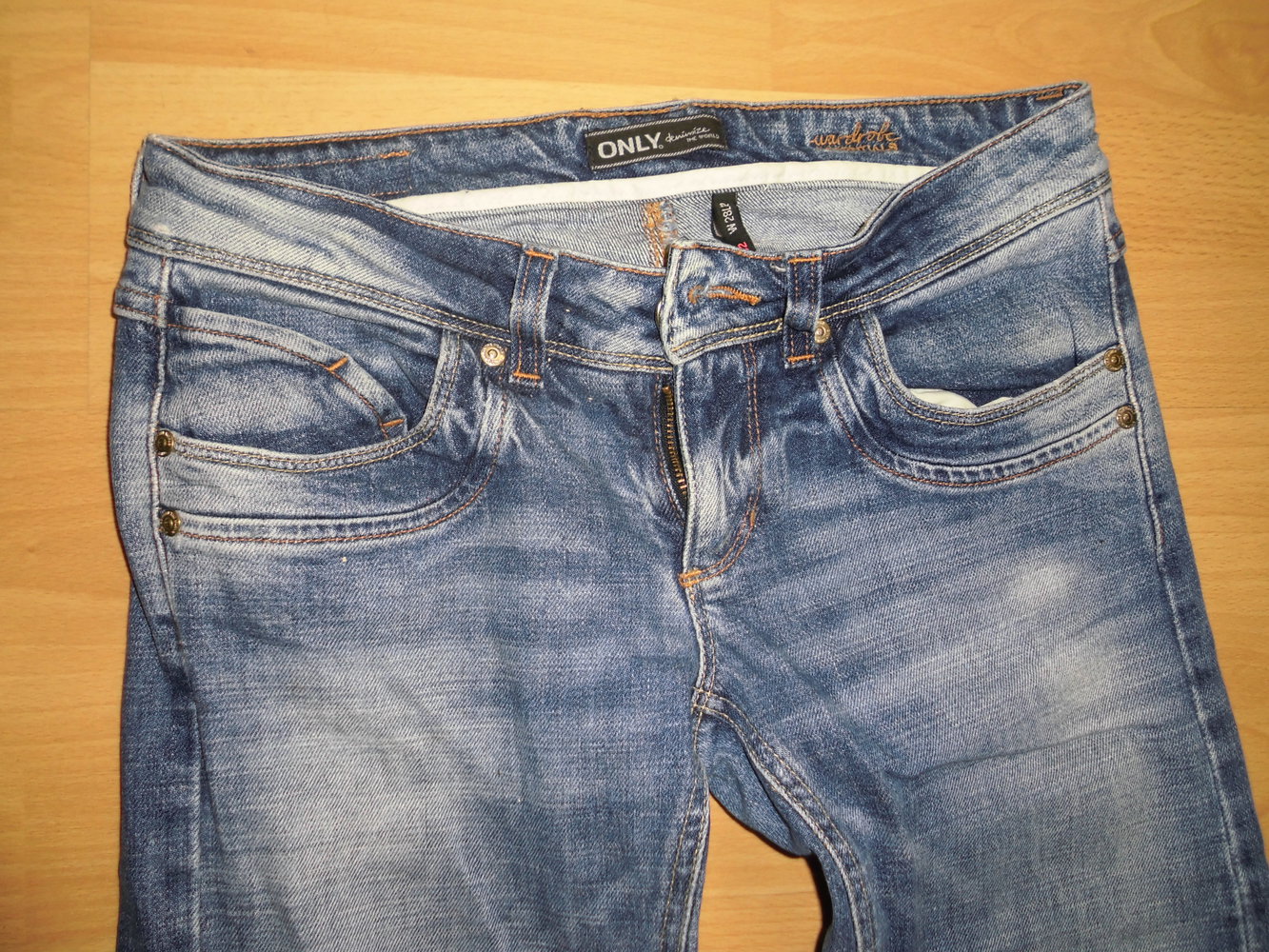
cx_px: 634
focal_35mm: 26
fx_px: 953
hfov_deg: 67.3
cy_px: 476
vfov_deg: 53.1
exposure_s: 1/60
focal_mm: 4.6
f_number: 3.2
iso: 100
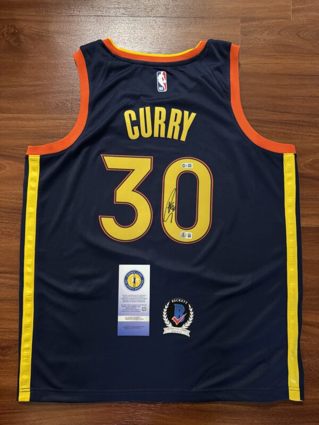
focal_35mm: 24
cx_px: 160
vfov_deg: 71.6
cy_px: 212
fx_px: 295
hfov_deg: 56.8
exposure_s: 1/30
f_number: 1.78
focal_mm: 6.76
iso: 1000
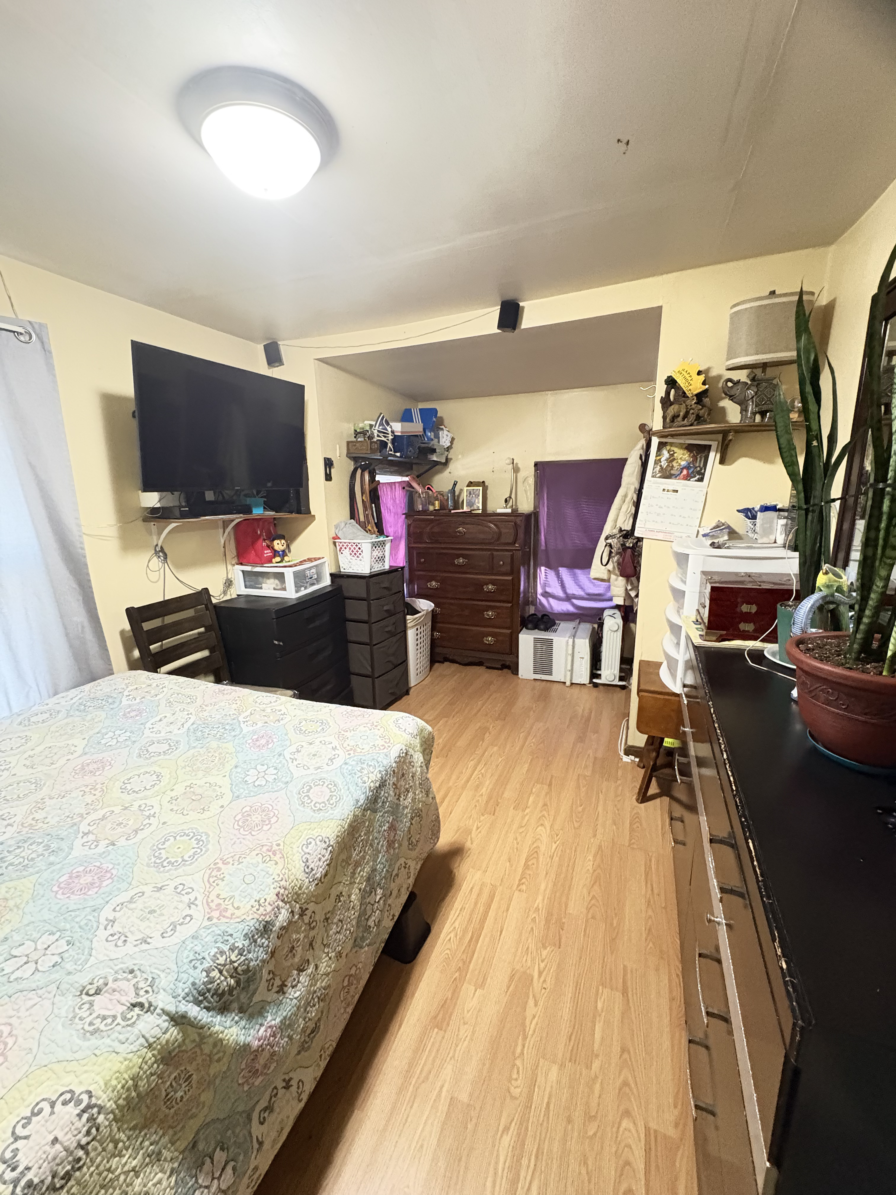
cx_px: 448
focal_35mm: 14
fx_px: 483
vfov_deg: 102.1
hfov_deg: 85.7
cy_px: 598
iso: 1600
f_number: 2.2
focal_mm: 2.22
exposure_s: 1/30
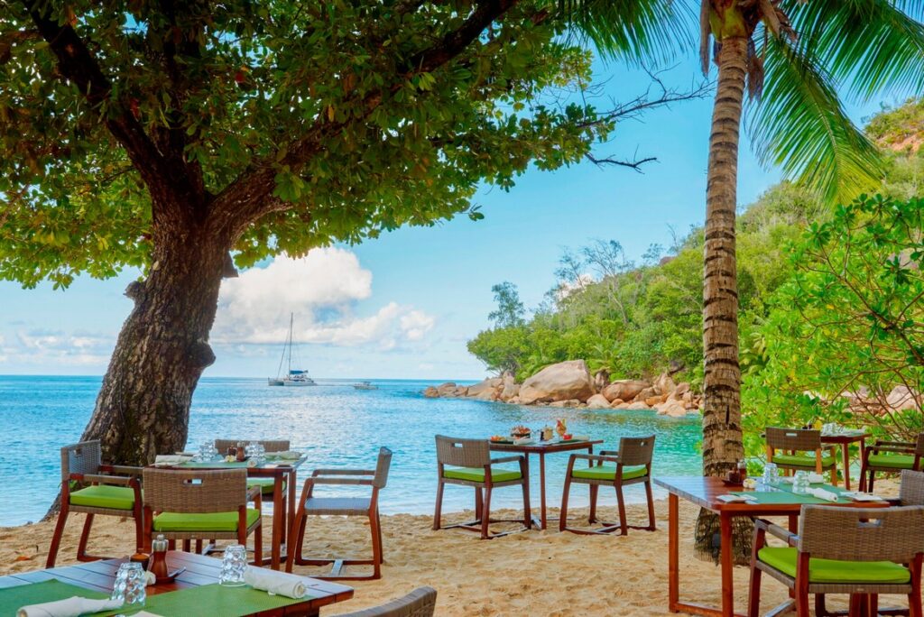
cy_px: 308
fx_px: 976
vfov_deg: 35.1
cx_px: 462
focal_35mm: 38
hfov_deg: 50.7
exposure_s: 1/80
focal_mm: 38
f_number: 11
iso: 160
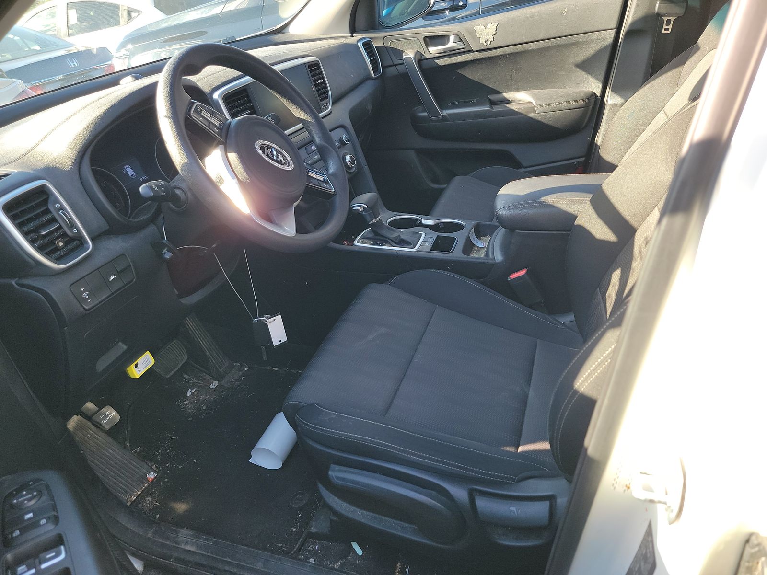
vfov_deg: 56.8
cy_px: 288
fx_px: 532
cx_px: 384
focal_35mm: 24
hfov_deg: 71.6
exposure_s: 1/119
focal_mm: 6.7
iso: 91
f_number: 1.8
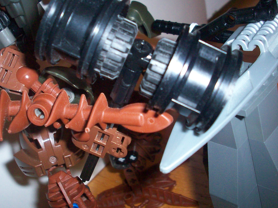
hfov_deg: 39.6
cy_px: 98
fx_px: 385
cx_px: 120
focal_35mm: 48
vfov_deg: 30.3
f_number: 2.8
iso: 160
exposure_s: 1/64
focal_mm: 6.2
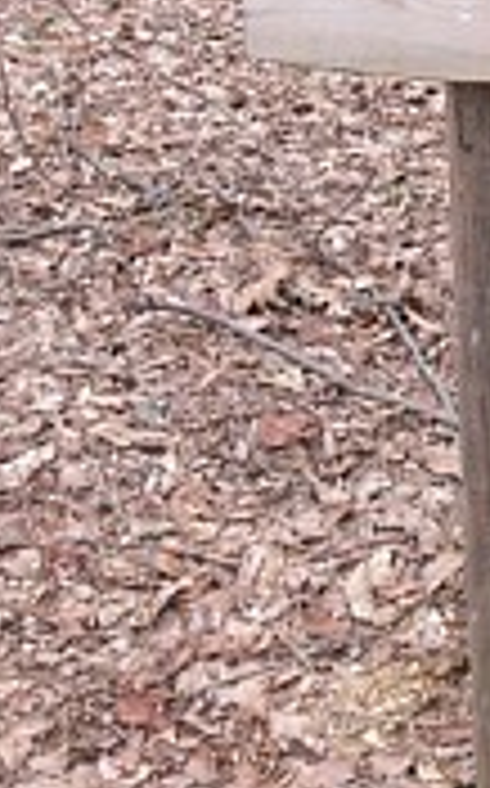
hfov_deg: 14.3
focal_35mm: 85
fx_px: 1821
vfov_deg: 24.2
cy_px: 212
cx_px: 728
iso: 80
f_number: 4
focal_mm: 7.4
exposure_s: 1/60
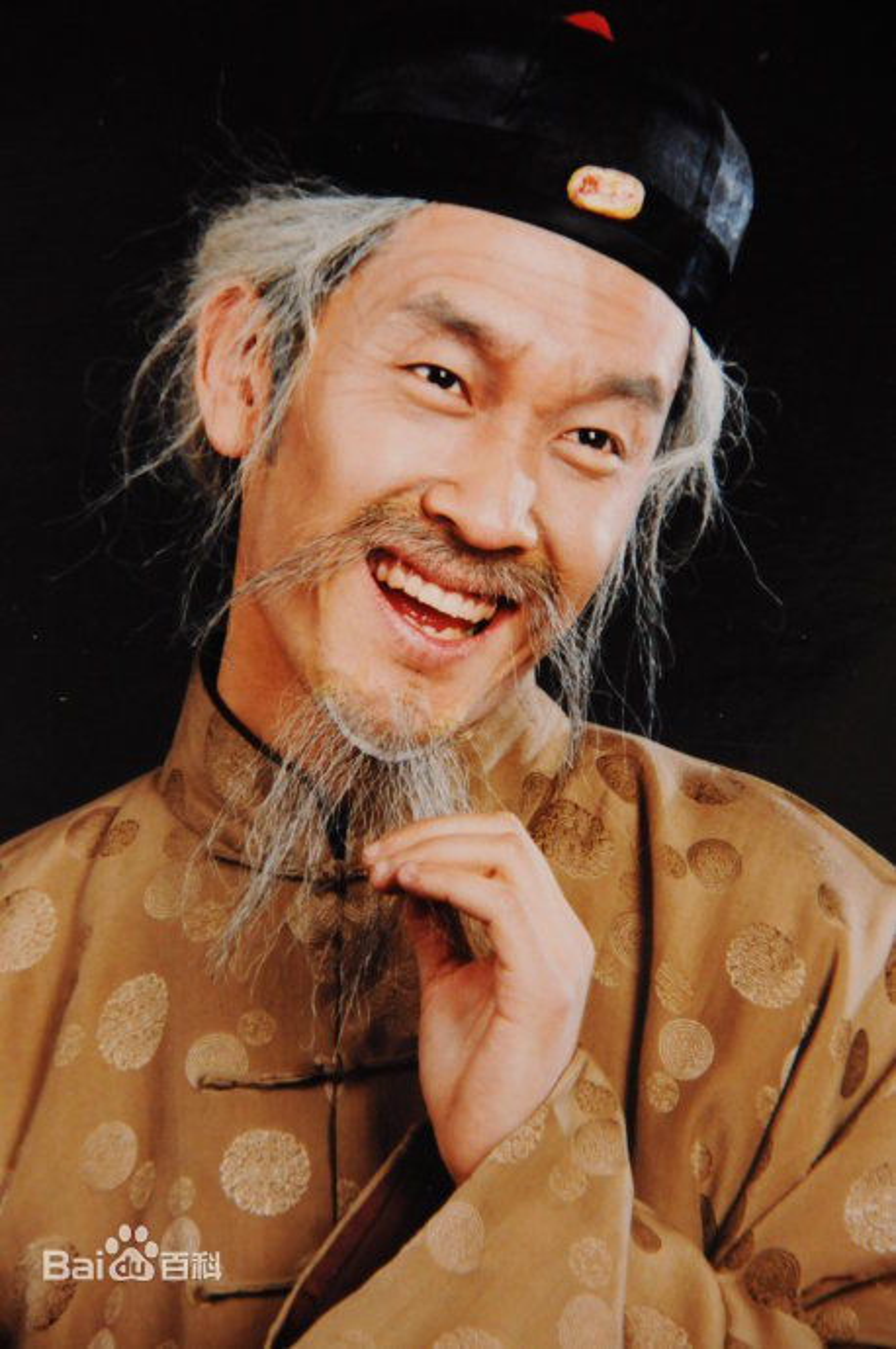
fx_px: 11233
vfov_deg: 6.9
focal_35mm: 300
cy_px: 674
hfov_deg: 4.6
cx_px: 448
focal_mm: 200
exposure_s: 1/125
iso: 1600
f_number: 5.6
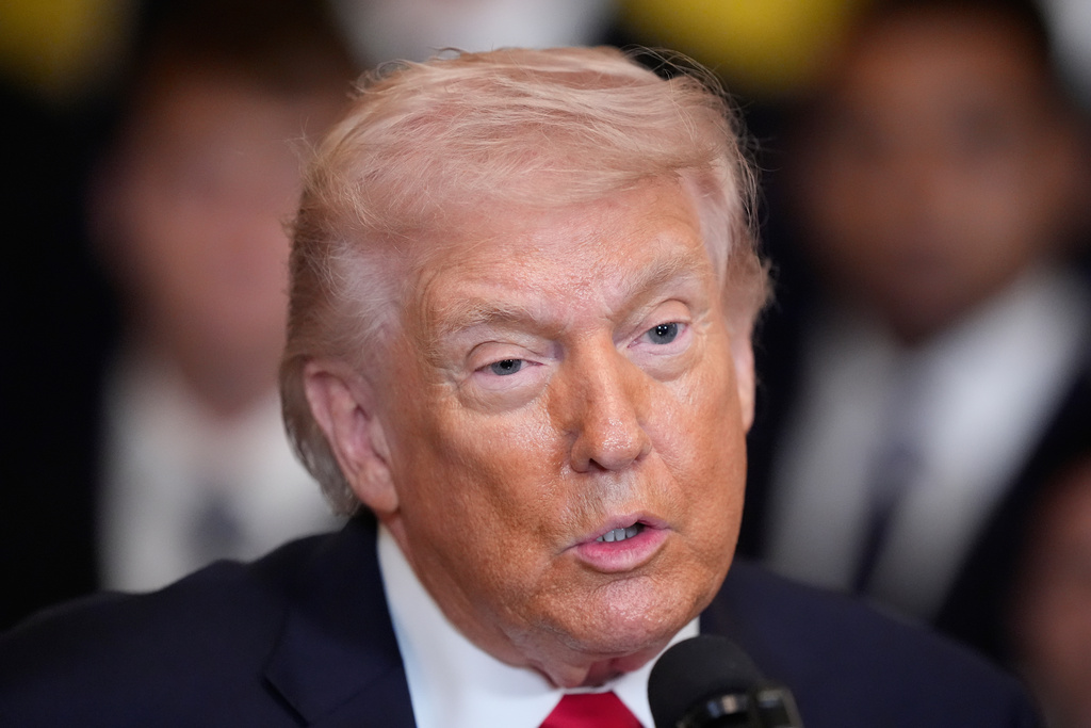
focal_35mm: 400
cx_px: 546
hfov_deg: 5.2
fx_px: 12123
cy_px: 364
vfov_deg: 3.4
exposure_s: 1/320
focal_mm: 400
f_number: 2.8
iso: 6400
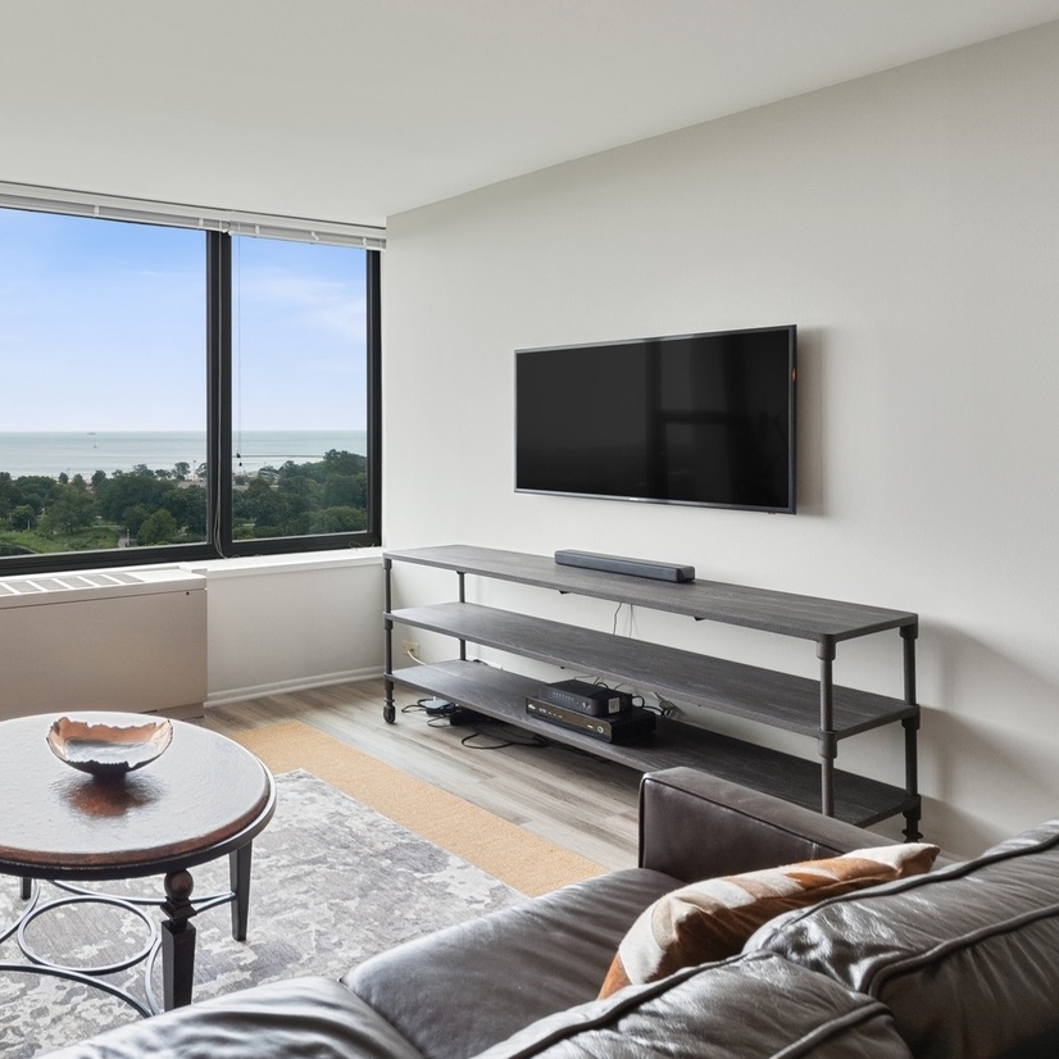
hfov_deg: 55.8
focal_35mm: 25
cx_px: 135
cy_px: 464
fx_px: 865
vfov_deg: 62.7
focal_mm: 15
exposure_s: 1/8
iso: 320
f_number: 8
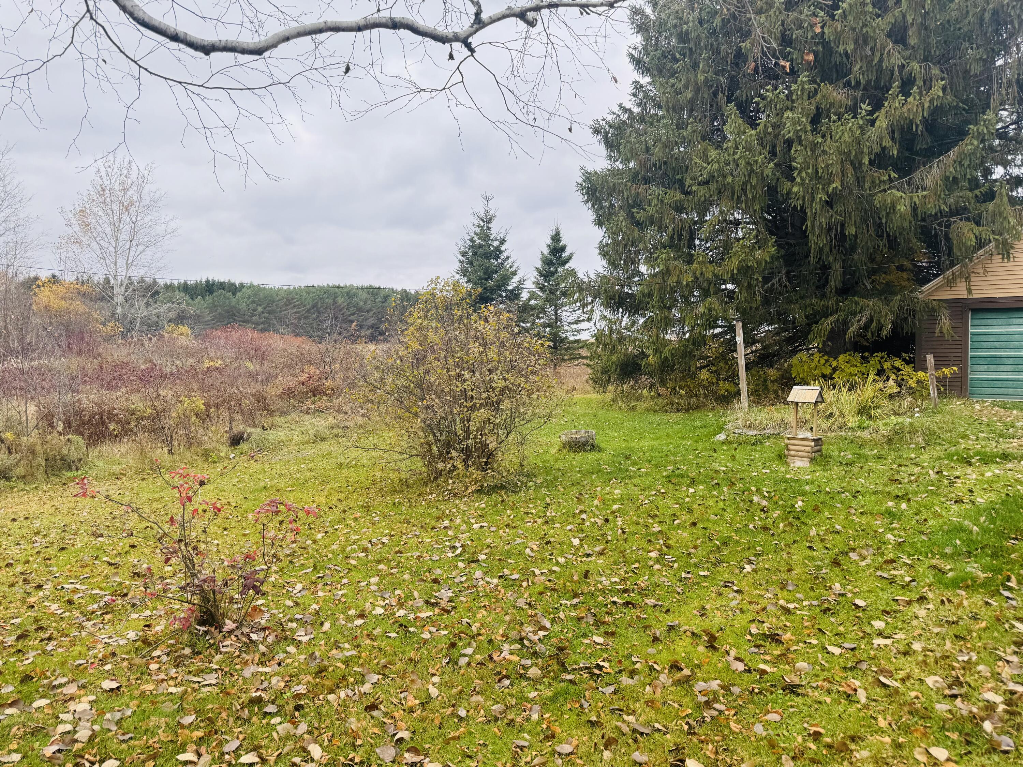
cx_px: 512
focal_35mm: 24
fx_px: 709
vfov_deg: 56.8
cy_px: 384
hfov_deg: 71.6
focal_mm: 6.76
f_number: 1.78
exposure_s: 1/739
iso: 80
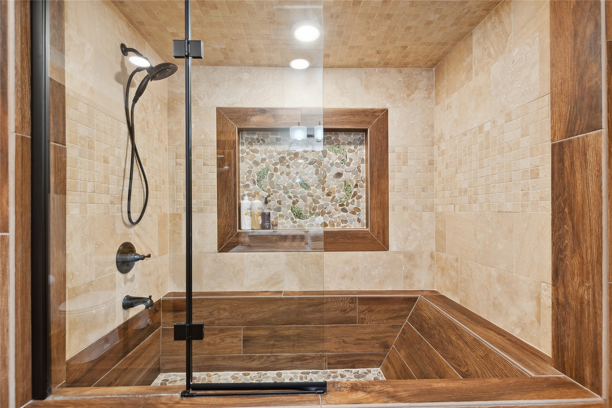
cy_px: 204
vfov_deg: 77.3
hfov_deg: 100.4
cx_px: 306
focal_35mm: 15
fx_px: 255
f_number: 6.3
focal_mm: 10
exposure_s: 1/5
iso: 200
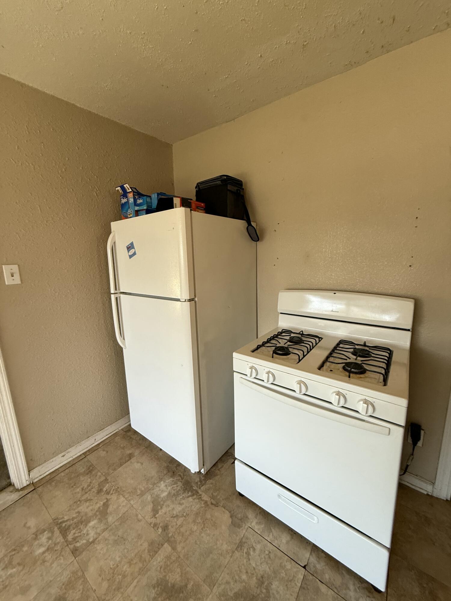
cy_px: 300
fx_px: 243
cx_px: 226
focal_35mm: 14
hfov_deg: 85.7
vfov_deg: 102.1
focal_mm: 2.22
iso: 200
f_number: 2.2
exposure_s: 1/101
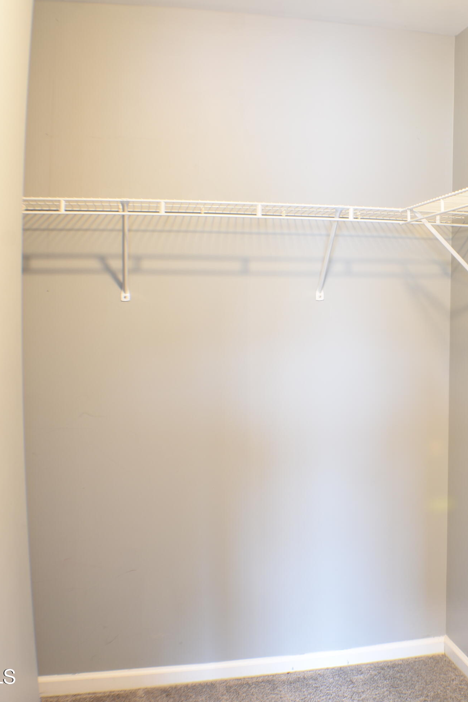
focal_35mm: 55
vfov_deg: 36.2
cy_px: 352
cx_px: 419
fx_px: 1073
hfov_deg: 24.0
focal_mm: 24
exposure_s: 6
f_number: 7.1
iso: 100
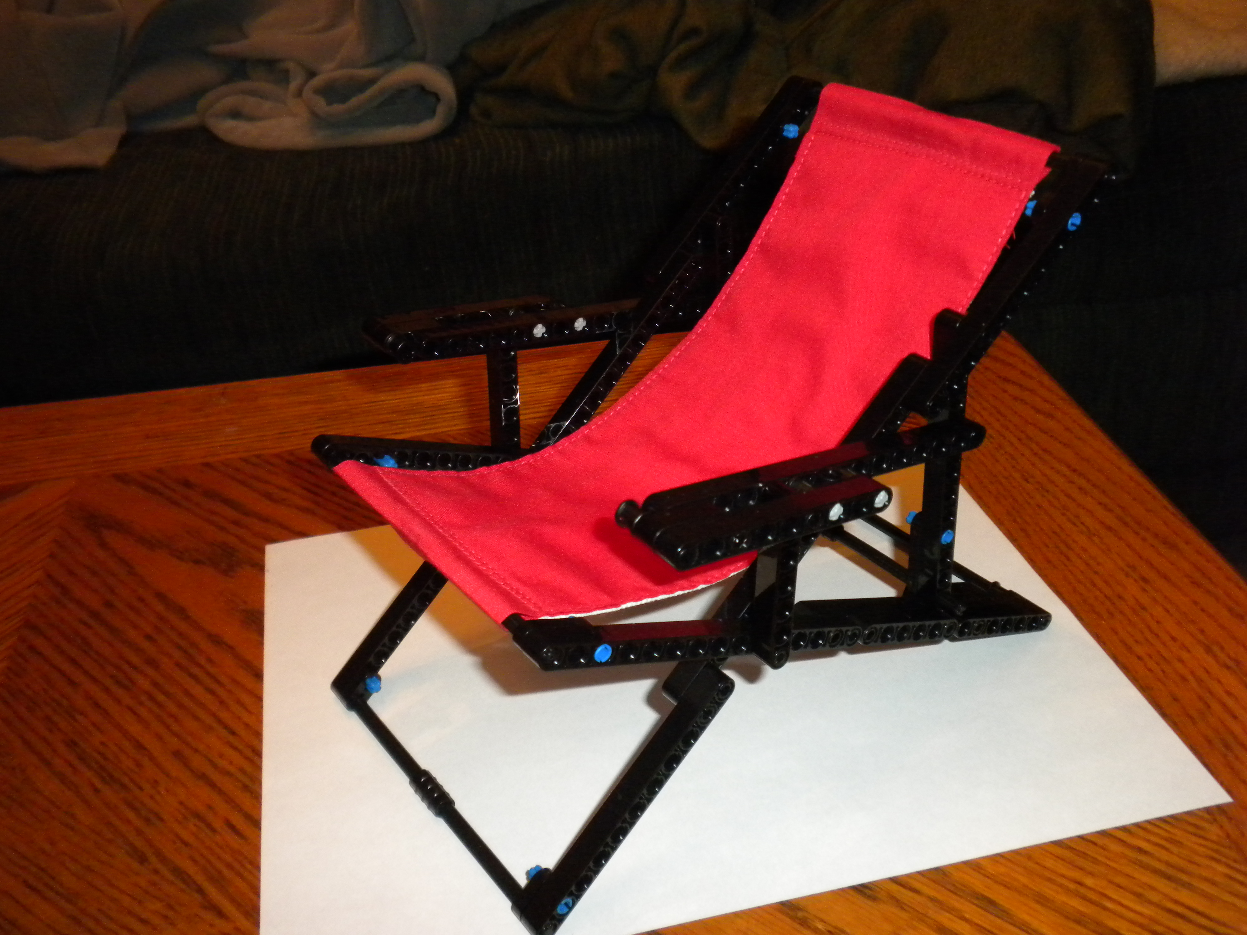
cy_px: 468
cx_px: 624
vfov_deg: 38.7
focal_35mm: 37
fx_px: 1333
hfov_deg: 50.1
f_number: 3.5
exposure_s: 1/30
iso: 400
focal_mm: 6.6
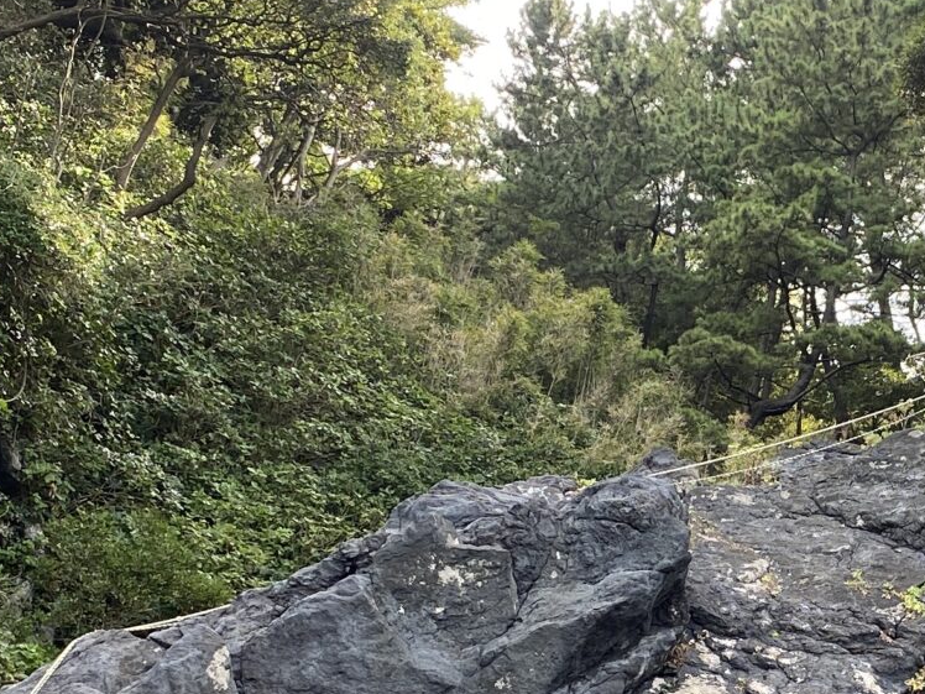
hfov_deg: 21.6
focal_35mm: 89
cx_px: 794
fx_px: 2378
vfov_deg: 16.4
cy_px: 580
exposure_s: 1/184
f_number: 1.8
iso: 32
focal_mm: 4.25
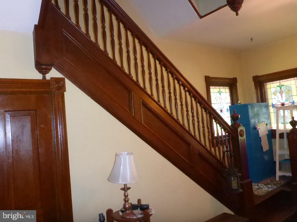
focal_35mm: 28
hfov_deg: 63.4
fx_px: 240
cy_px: 111
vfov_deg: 49.7
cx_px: 148
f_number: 3.3
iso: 800
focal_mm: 4.9
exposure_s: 1/60
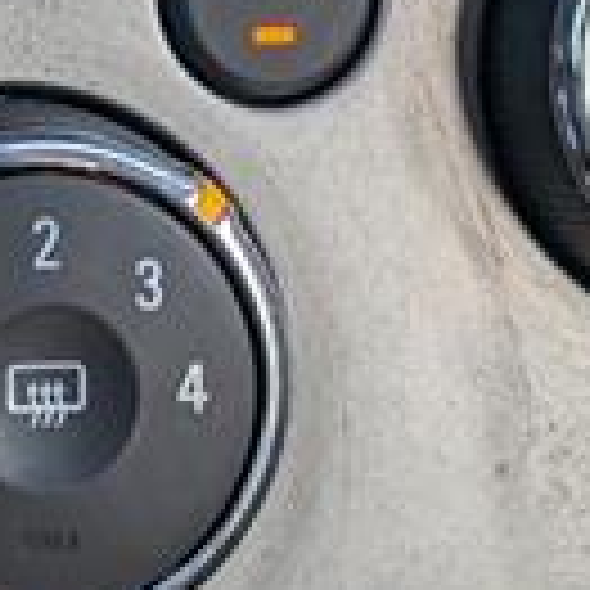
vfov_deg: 8.2
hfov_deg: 8.2
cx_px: -99
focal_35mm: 211
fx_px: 4069
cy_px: -68
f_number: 1.68
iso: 186
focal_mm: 6.9
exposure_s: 1/714
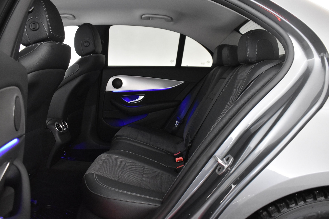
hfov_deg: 57.2
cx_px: 164
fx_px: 302
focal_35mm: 33
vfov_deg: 40.0
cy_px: 110
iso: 3200
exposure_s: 1/25
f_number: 3.8
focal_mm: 22
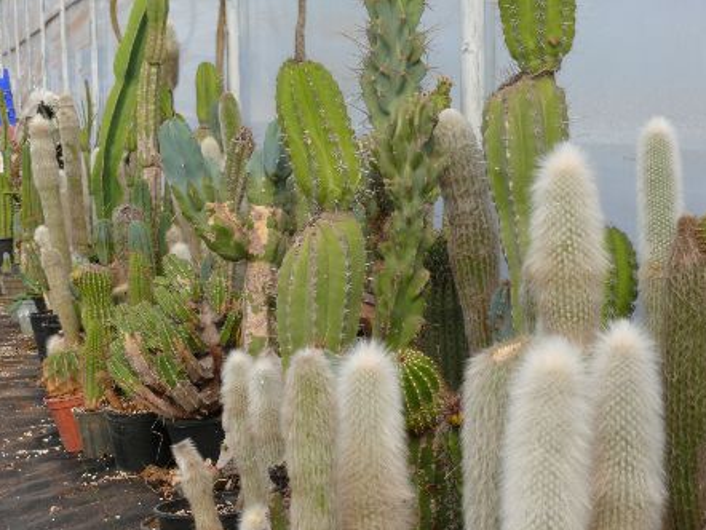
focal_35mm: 80
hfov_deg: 24.4
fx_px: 1633
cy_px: 267
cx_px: 355
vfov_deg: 18.5
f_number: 8
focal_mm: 16.7
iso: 100
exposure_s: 1/125
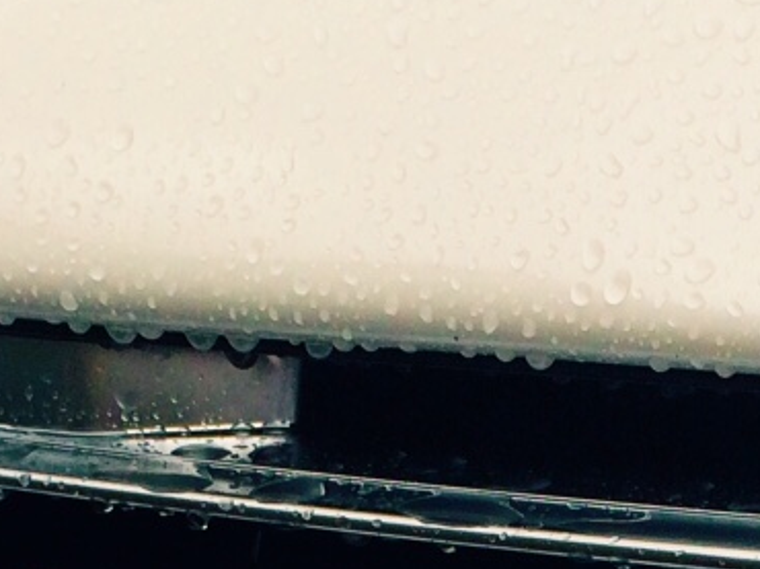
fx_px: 2808
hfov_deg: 15.4
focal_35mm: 128
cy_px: 933
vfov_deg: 11.0
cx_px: 446
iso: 32
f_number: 2.2
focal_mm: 4.15
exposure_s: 1/461
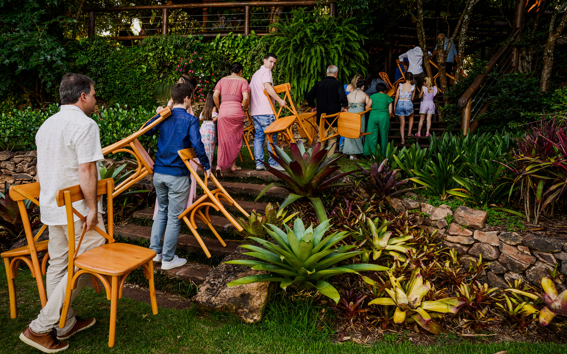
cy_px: 172
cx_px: 281
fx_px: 386
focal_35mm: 25
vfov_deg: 49.3
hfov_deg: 72.5
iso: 800
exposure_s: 1/125
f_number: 6.3
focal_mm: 24
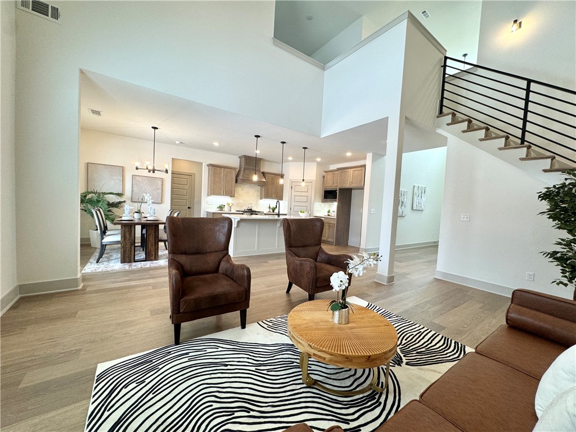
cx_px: 288
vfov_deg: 85.7
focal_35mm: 14
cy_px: 216
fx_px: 233
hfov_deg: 102.1
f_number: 2.2
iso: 125
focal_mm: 2.22
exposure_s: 1/120
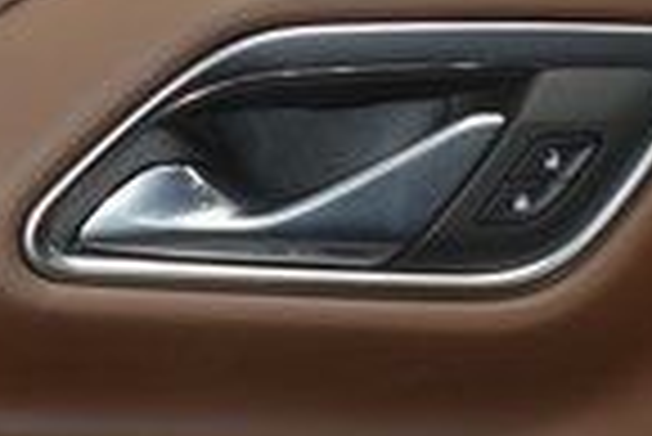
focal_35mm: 159
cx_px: 31
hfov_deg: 12.8
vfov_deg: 8.3
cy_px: 784
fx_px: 2883
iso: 800
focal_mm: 24
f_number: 4
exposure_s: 1/60
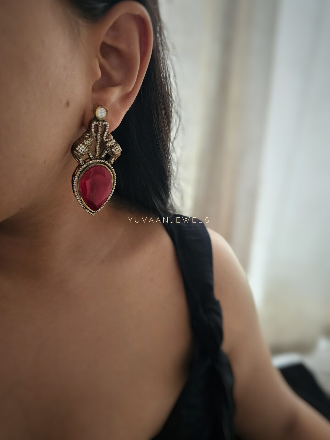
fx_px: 292
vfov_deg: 73.9
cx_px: 165
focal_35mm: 23
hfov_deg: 58.9
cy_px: 220
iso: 640
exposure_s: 1/50
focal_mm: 6.3
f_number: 1.7
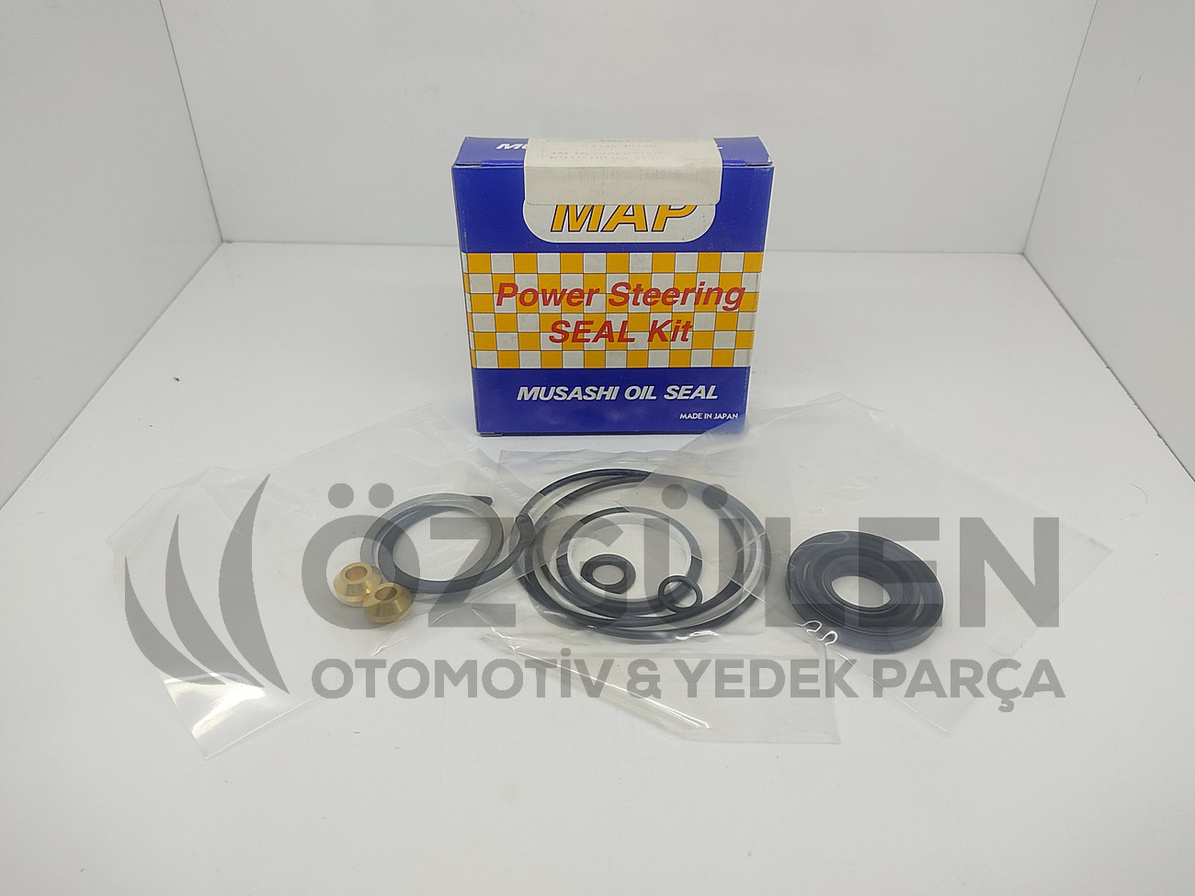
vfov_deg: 53.1
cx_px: 598
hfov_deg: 67.3
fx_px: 898
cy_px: 448
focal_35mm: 26
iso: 145
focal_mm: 4.74
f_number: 1.79
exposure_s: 1/100
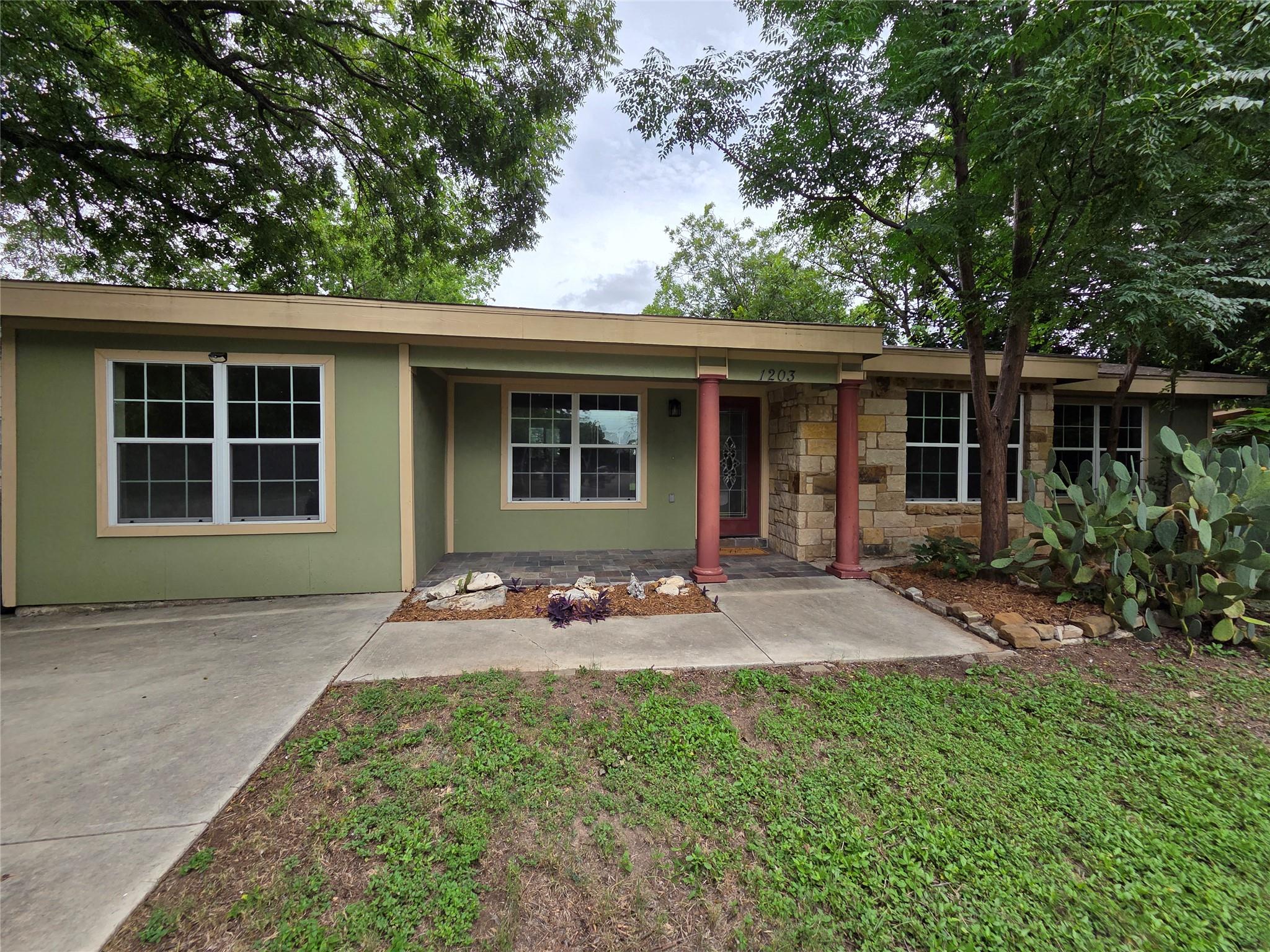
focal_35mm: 13
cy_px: 476
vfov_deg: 89.9
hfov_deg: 106.2
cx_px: 635
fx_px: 477
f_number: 2.2
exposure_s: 1/965
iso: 50
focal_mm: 2.2
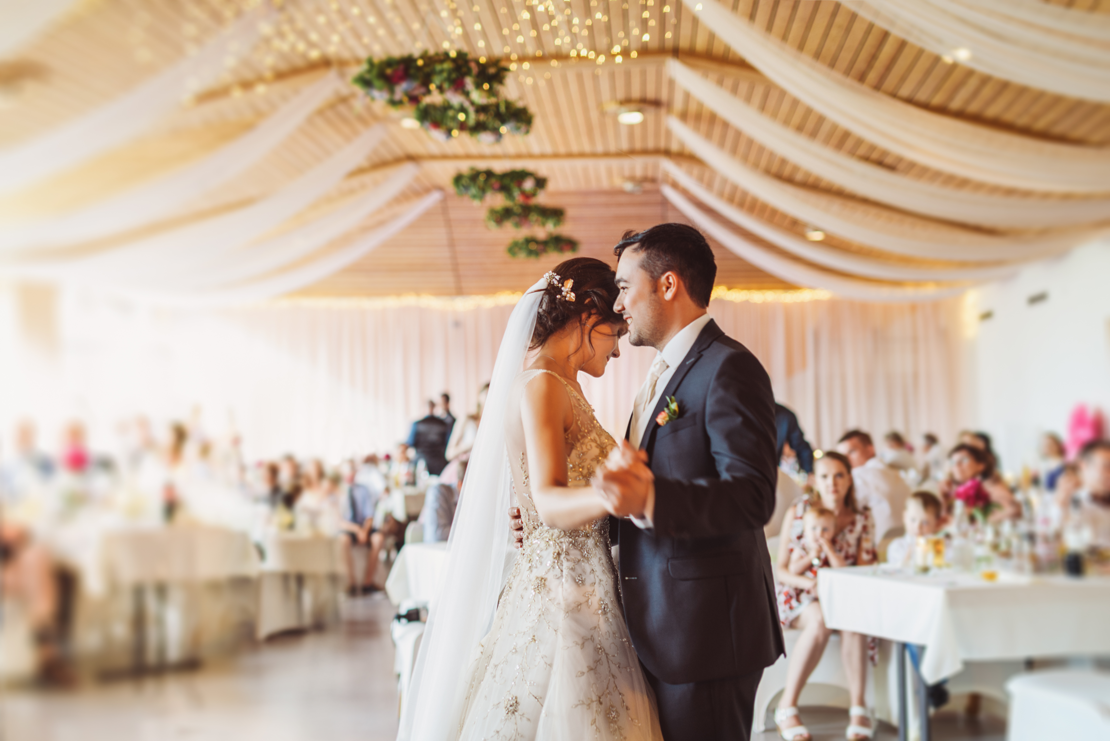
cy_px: 370
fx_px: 1542
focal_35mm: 50
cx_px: 555
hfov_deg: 39.6
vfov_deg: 27.0
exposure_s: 1/50
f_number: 1.8
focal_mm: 50
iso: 250
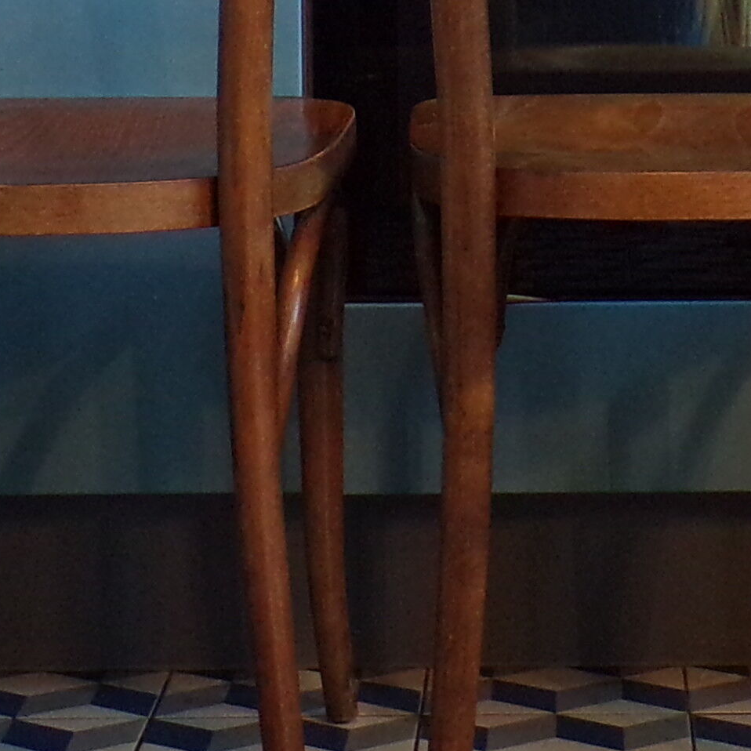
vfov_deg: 12.7
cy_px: -19
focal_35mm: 136
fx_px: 3338
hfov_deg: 12.7
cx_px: 691
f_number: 3.2
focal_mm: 5.8
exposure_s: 1/25
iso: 200
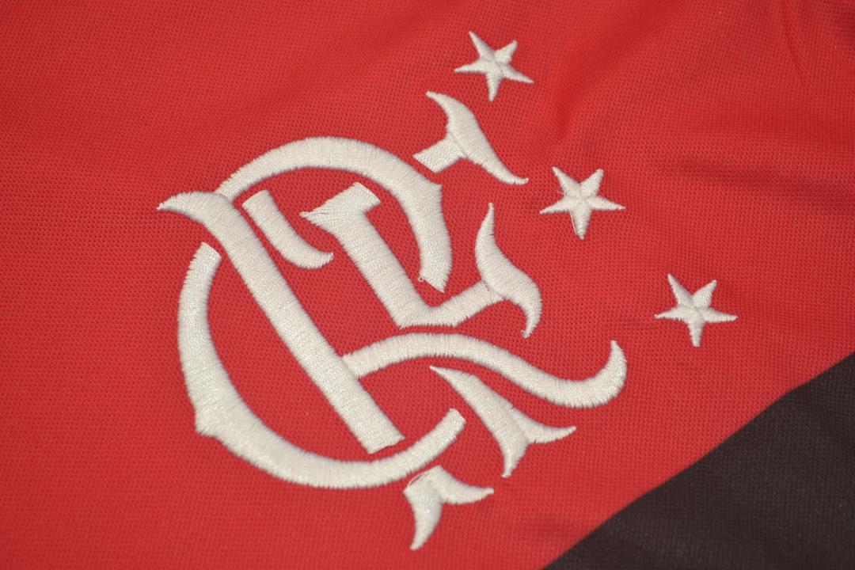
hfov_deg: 24.6
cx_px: 428
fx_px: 1959
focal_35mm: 82
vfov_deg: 16.6
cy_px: 285
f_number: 5.6
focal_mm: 55
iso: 200
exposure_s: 1/60
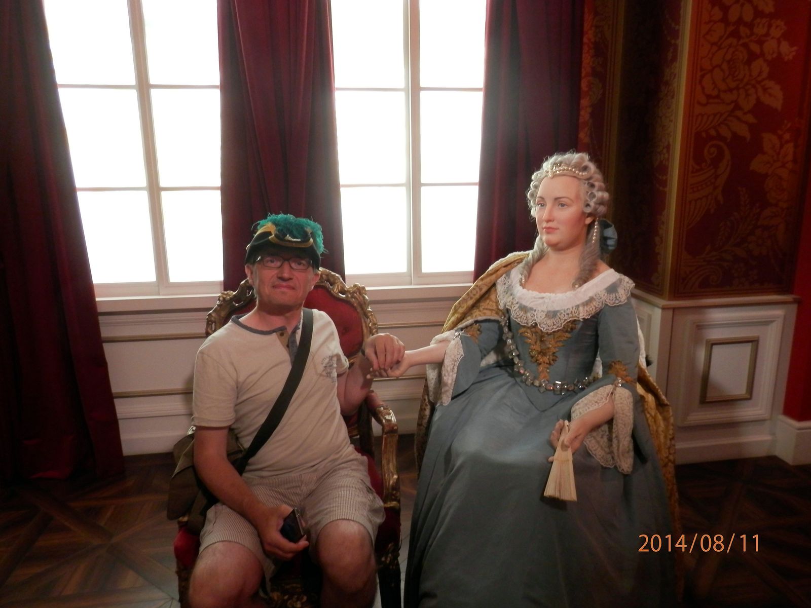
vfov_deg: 54.9
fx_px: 586
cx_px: 406
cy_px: 304
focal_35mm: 25
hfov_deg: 69.4
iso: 200
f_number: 3
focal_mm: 4.5
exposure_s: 1/20
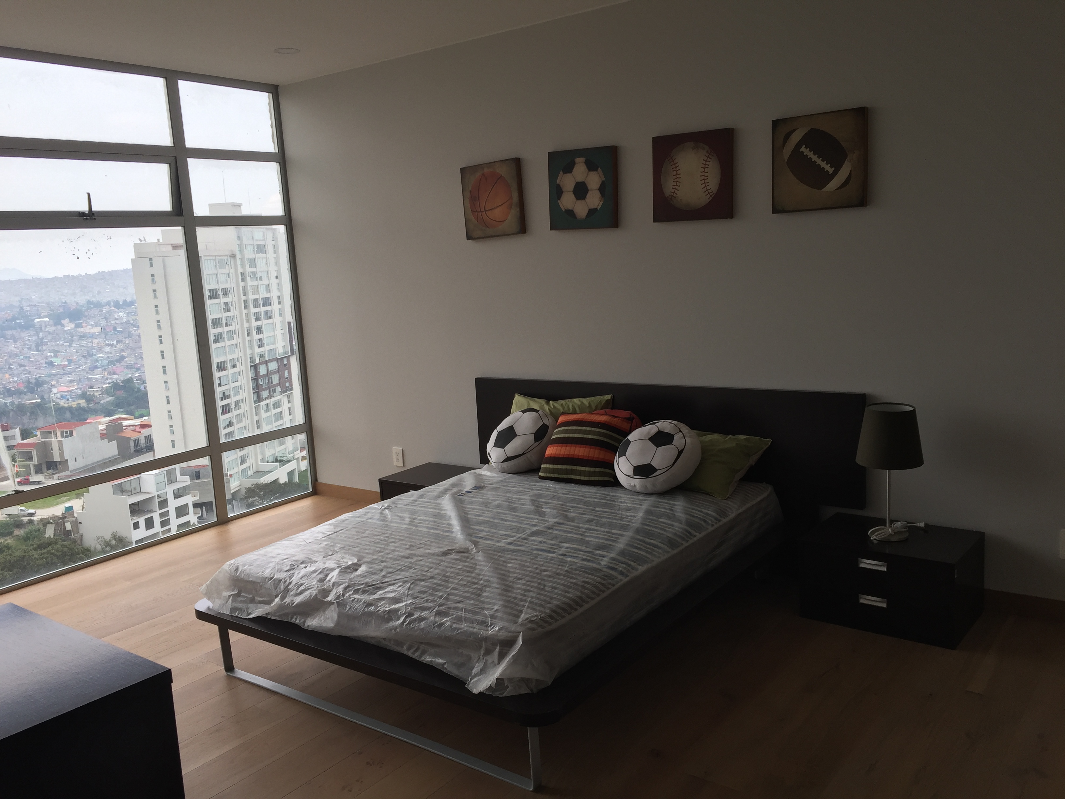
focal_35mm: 29
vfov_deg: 48.2
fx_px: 892
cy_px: 400
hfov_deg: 61.7
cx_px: 532
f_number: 2.2
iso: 32
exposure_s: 1/289
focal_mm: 4.15
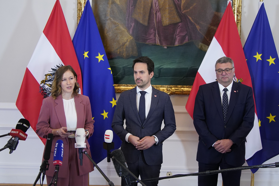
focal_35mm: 58
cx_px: 140
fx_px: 449
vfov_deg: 23.4
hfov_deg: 34.5
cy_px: 93
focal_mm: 39
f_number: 3.2
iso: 2500
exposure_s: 1/200
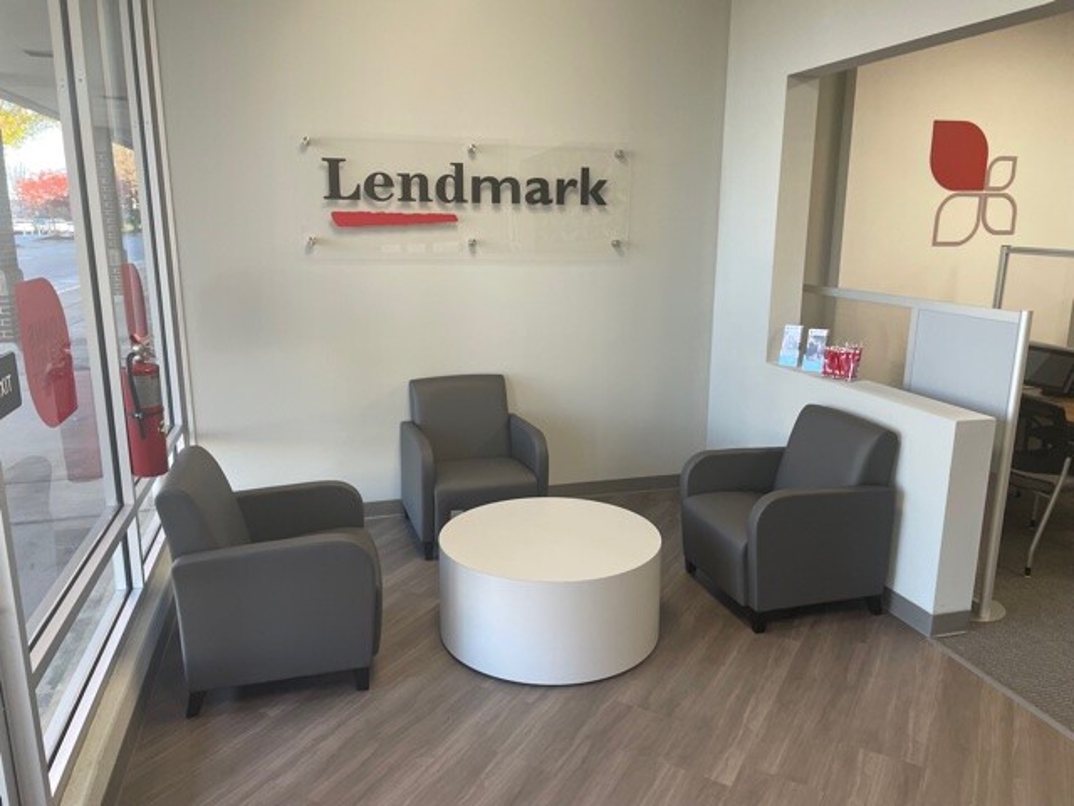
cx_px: 537
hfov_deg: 67.3
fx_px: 807
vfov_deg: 53.1
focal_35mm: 26
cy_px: 403
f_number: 1.6
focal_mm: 4.2
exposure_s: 1/120
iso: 100
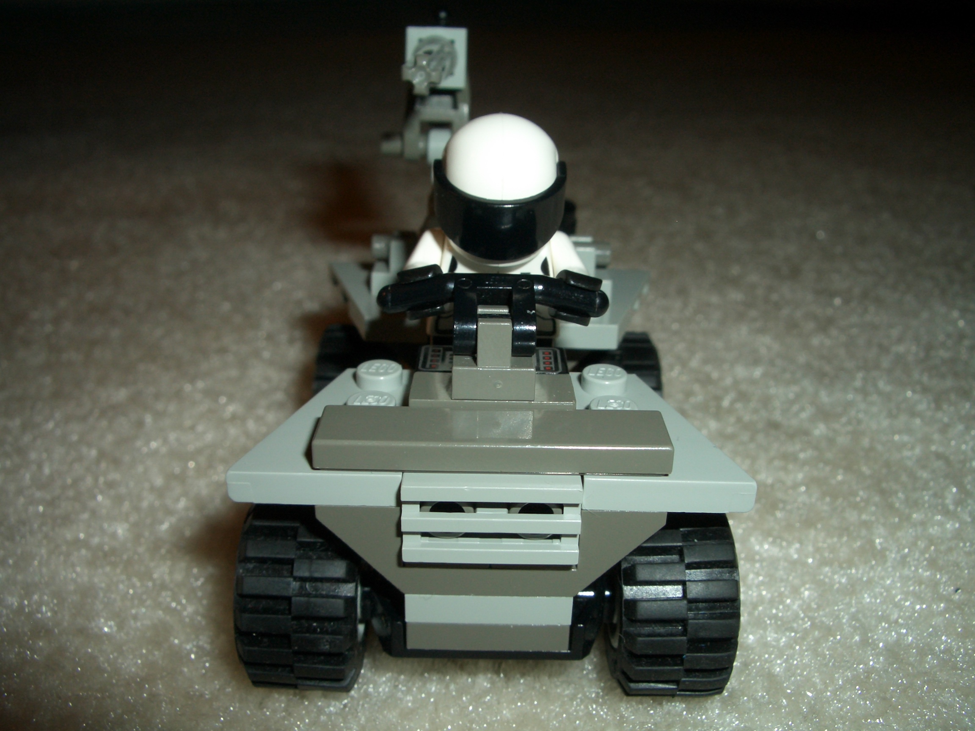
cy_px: 366
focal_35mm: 35
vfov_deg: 40.7
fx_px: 986
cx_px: 488
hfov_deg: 52.6
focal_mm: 5.8
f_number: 4.3
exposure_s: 1/60
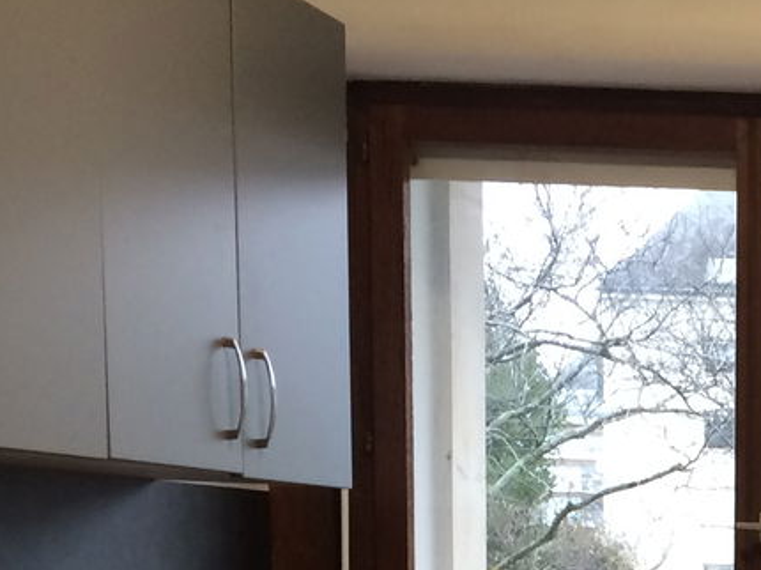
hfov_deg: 16.5
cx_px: 1156
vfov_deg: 12.8
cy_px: 913
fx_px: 2373
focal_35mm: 108
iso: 100
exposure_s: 1/33
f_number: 2.2
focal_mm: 4.15
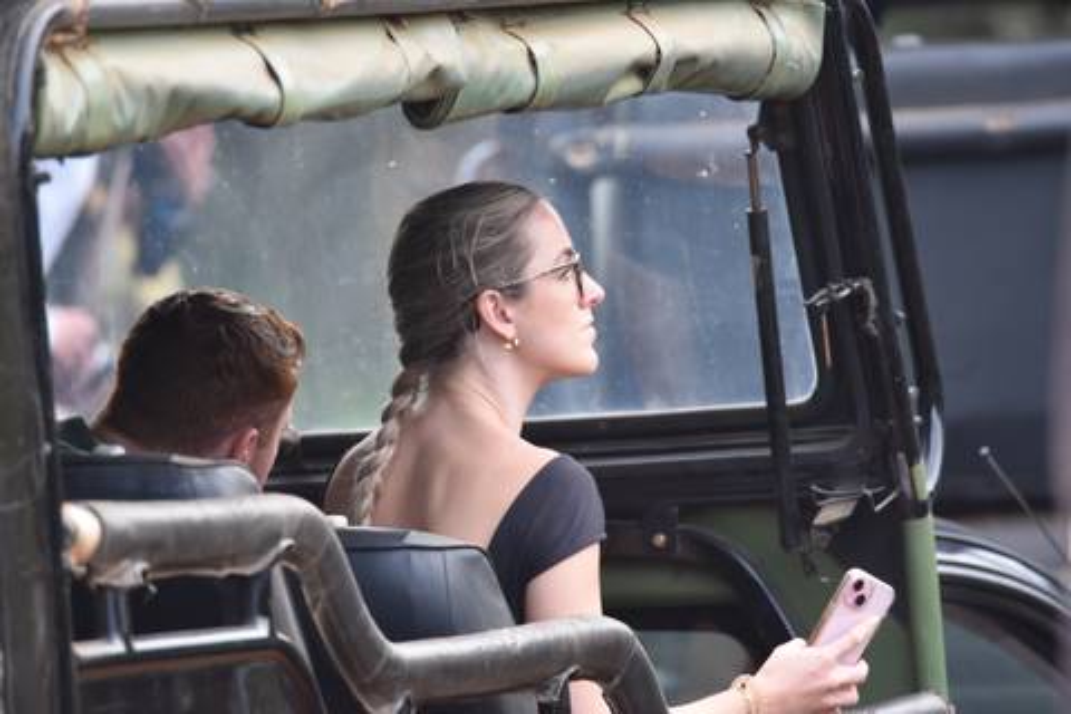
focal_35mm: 600
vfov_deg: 2.3
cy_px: 357
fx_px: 17849
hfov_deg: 3.4
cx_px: 536
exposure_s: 1/125
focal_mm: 600
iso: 1600
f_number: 6.3
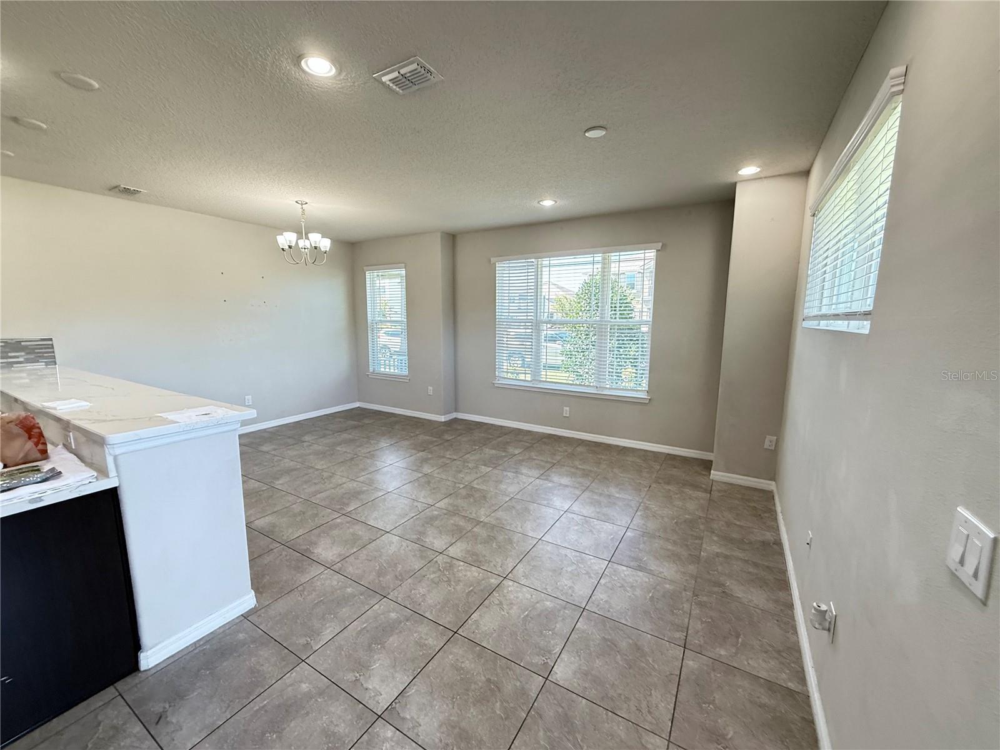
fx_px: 404
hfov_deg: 102.1
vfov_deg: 85.7
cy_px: 375
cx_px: 500
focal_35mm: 14
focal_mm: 2.22
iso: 320
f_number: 2.2
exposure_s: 1/120
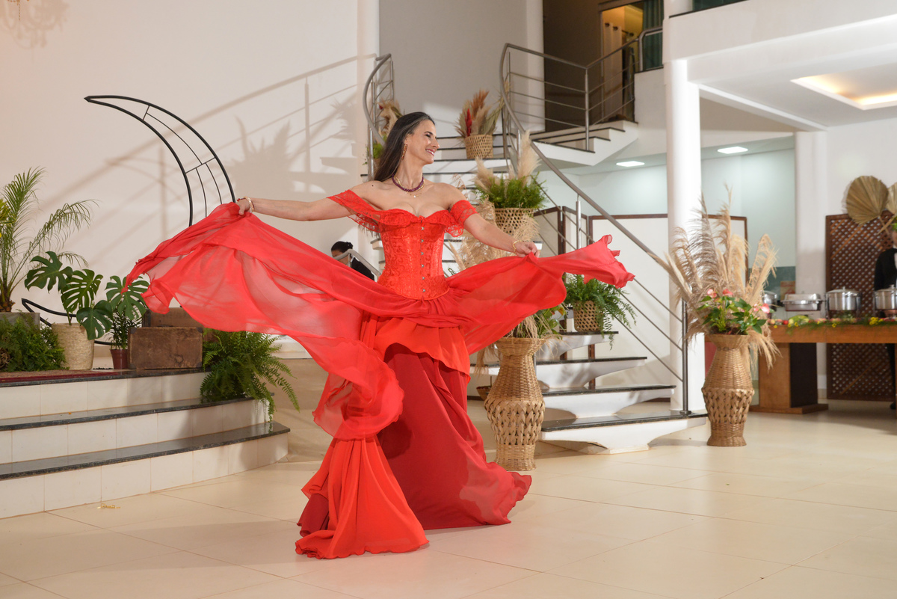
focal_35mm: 38
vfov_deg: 35.1
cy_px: 300
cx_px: 448
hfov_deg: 50.7
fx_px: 947
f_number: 8
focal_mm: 38
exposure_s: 1/125
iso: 3200
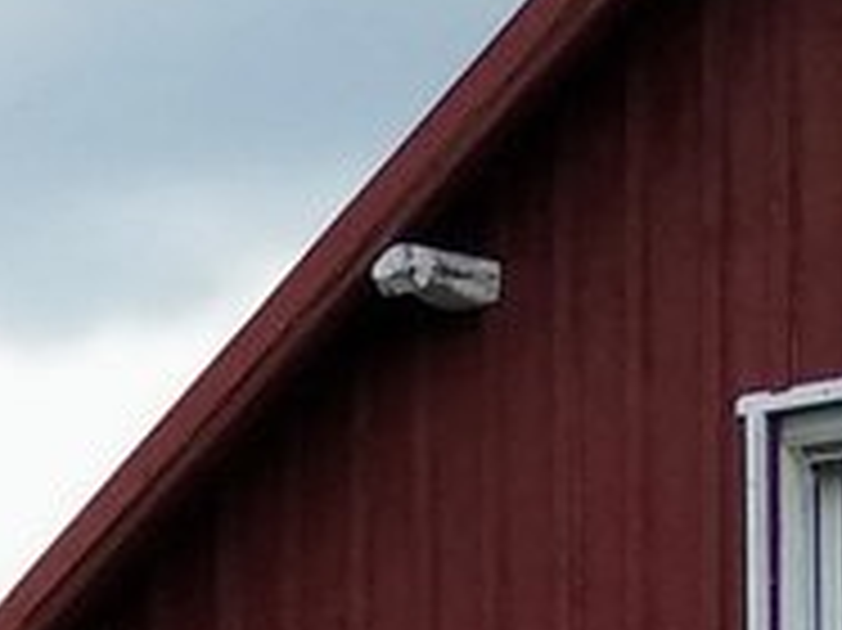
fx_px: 4060
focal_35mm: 167
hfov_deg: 10.5
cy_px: 1890
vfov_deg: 7.7
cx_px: -1067
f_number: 2.2
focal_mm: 3.83
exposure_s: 1/469
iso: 125
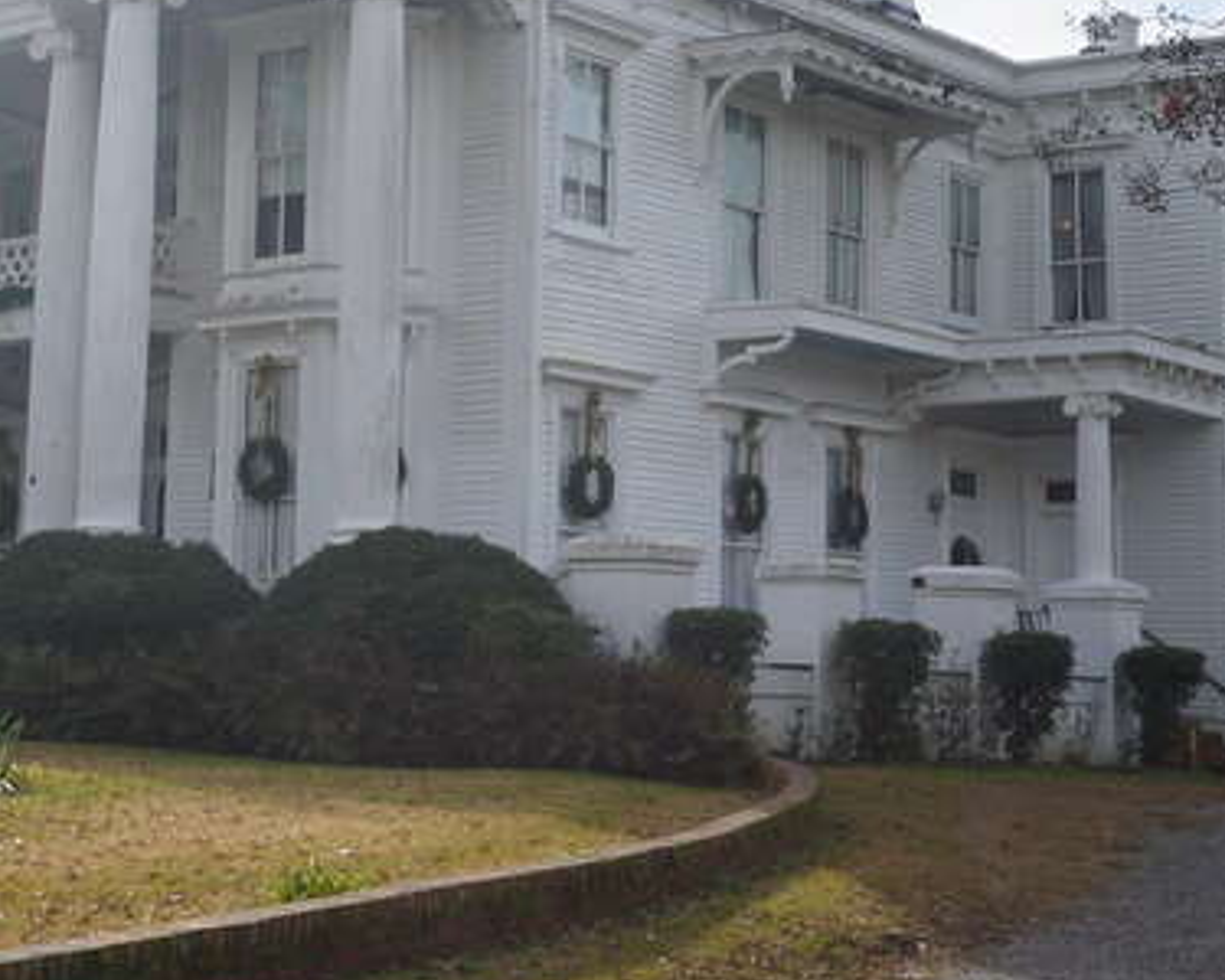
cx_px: 412
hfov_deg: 26.3
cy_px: 299
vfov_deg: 21.2
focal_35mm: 72
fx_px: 2610
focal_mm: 24
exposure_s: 1/125
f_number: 11
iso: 100
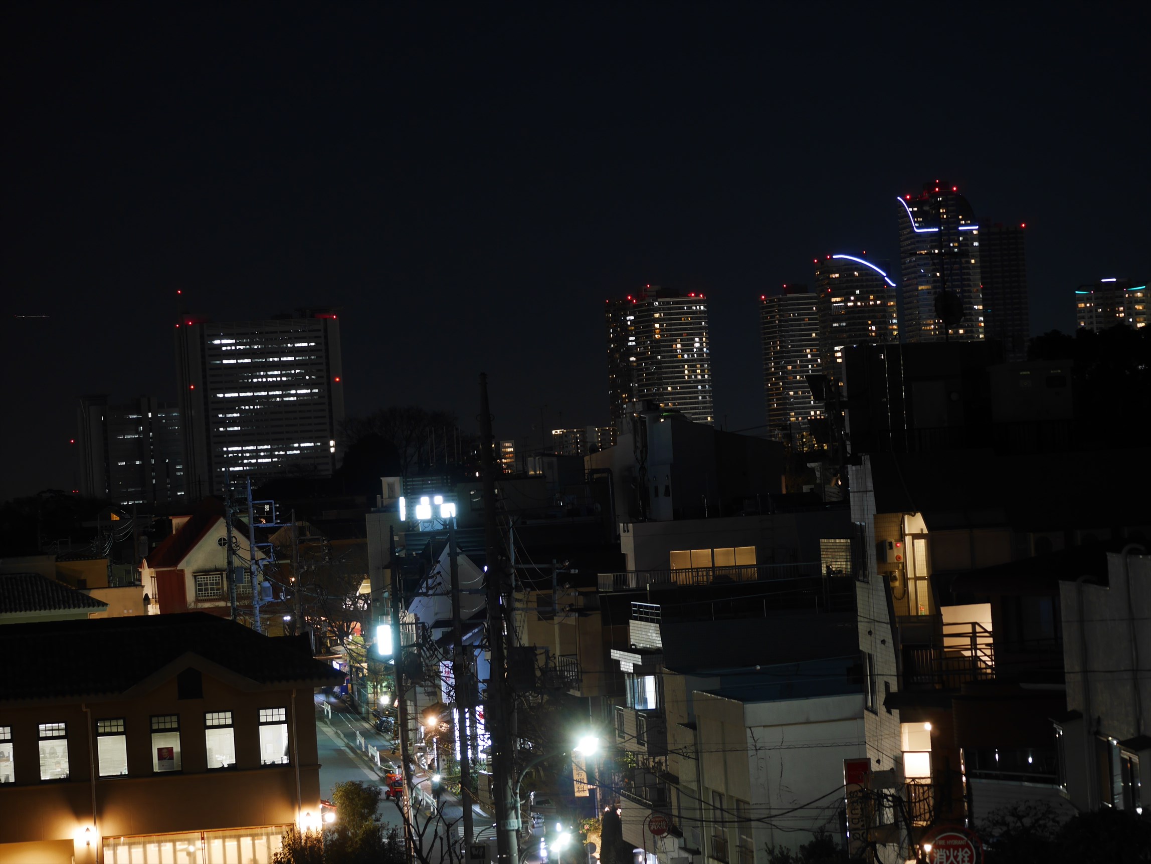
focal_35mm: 150
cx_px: 576
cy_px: 432
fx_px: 4990
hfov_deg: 13.2
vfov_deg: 9.9
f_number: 5.6
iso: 200
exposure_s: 3.2
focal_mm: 75
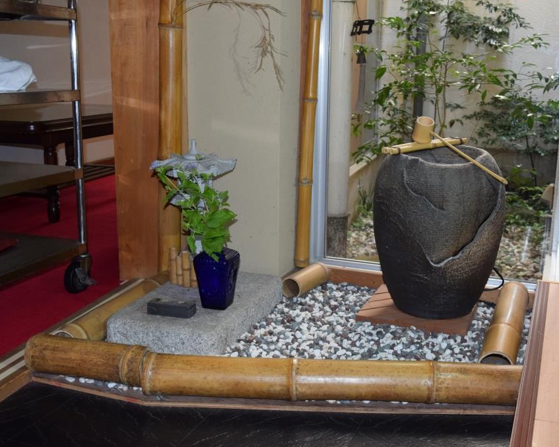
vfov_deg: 35.2
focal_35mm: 43
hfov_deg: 43.2
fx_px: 704
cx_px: 322
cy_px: 224
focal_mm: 25
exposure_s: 1/100
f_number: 5
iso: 800
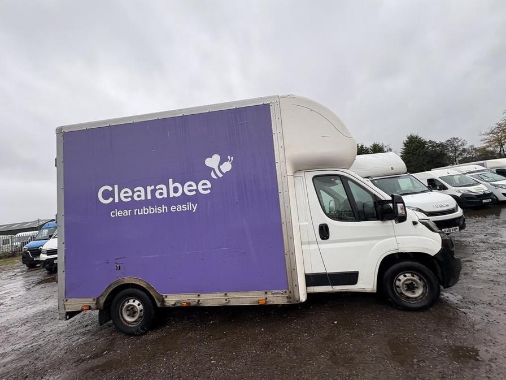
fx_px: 205
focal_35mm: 14
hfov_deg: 102.1
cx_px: 253
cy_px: 190
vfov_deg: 85.7
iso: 40
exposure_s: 1/99
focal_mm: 2.22
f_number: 2.2
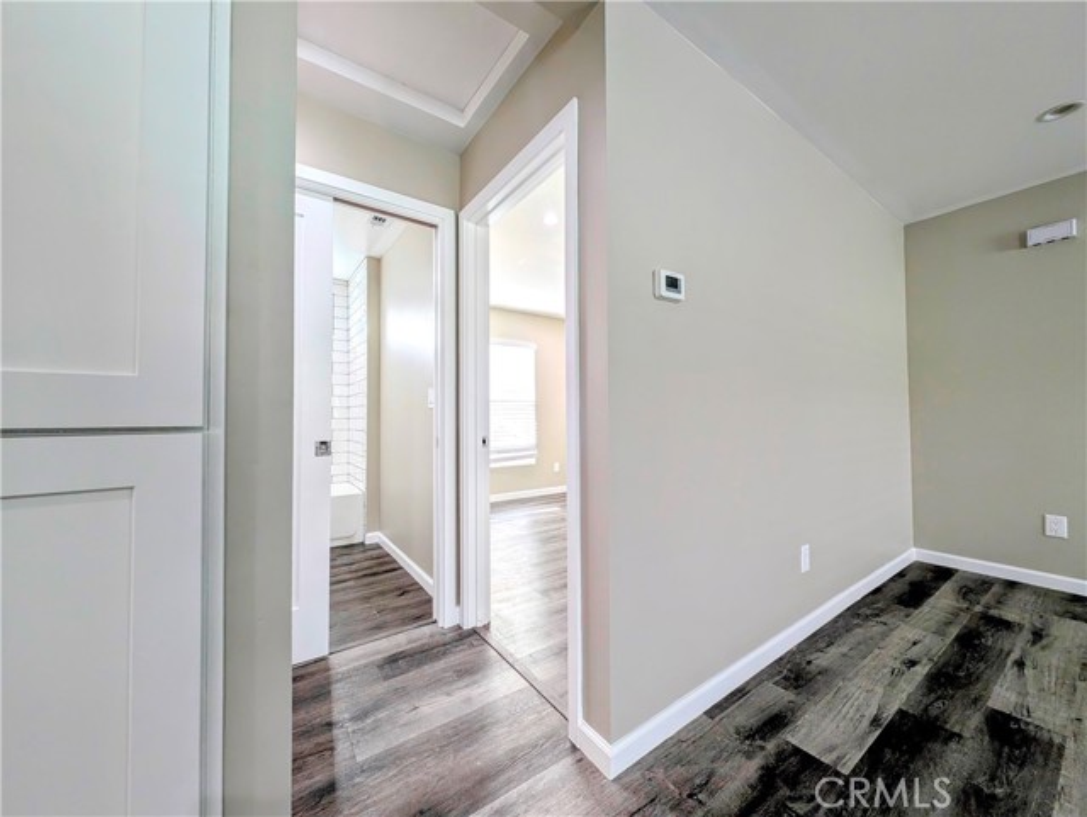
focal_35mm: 12
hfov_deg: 110.5
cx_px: 544
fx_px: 377
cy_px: 408
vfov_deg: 94.6
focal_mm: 2.23
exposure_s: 1/60
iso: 40
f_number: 1.95
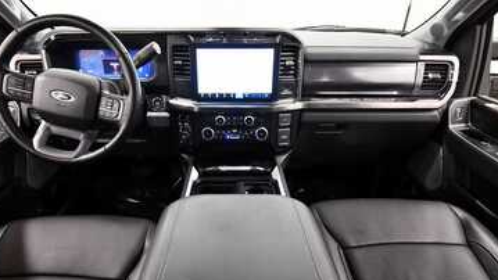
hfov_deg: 83.8
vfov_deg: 53.4
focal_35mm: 21
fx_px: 277
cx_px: 234
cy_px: 161
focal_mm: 12
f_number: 4.8
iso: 3200
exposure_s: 1/80
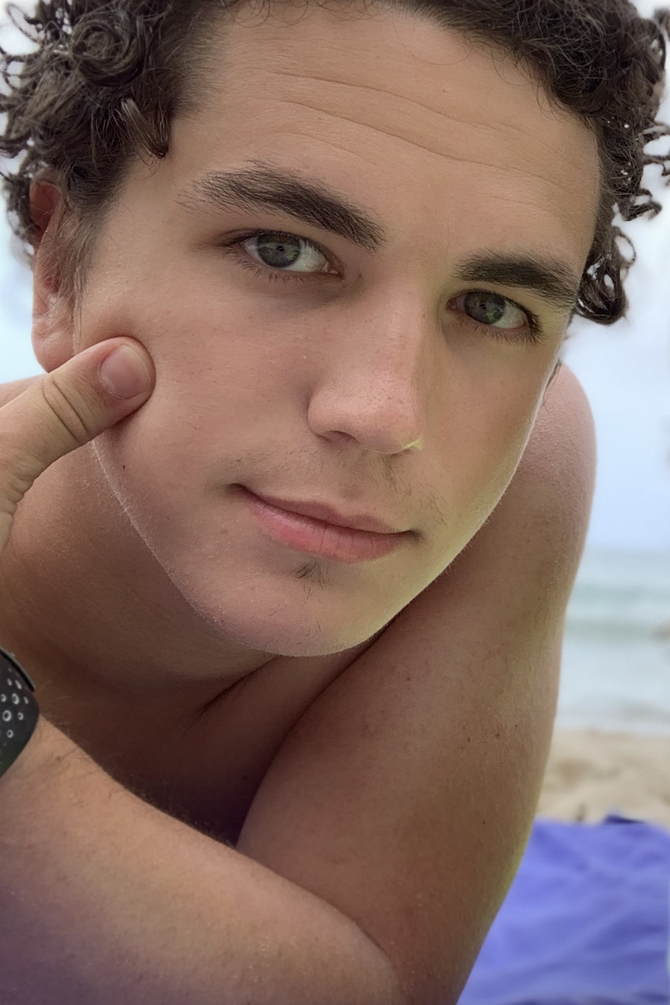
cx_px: 712
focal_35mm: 57
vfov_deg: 35.0
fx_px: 1591
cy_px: 465
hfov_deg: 22.6
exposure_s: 1/121
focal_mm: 2.87
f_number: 2.2
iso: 20
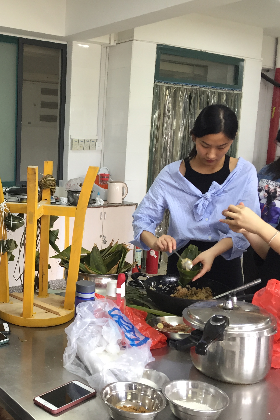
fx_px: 478
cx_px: 33
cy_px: 213
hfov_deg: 31.3
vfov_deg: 47.4
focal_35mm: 41
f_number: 2.2
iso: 80
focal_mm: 4.15
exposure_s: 1/33
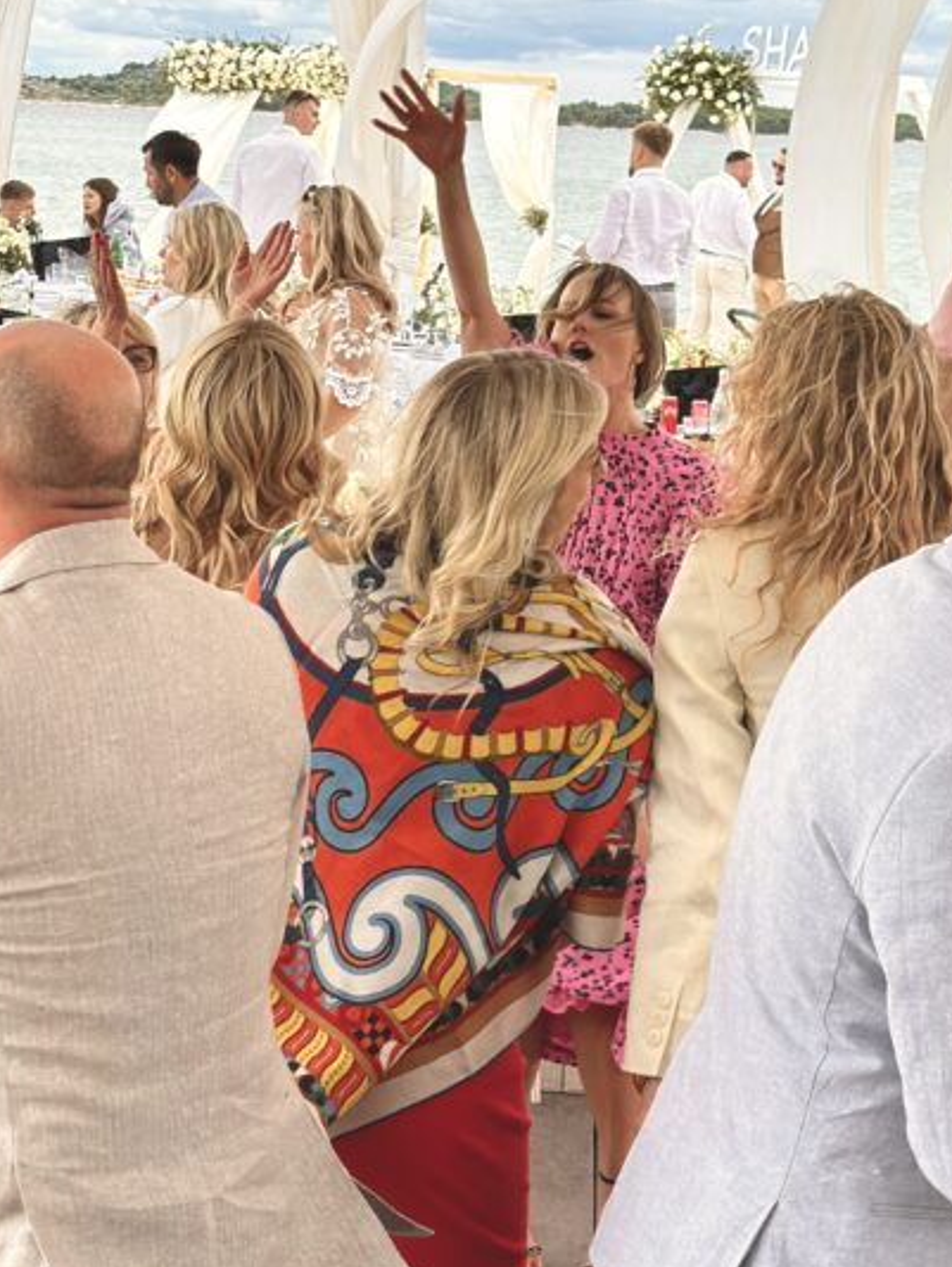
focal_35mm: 92
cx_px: 434
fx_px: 3371
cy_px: 482
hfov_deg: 16.1
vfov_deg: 21.3
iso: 80
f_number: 1.78
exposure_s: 1/568
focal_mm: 6.86
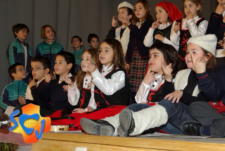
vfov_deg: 19.9
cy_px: 78
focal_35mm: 69
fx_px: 429
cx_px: 113
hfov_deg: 29.4
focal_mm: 43
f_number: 5.6
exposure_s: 1/60
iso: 400
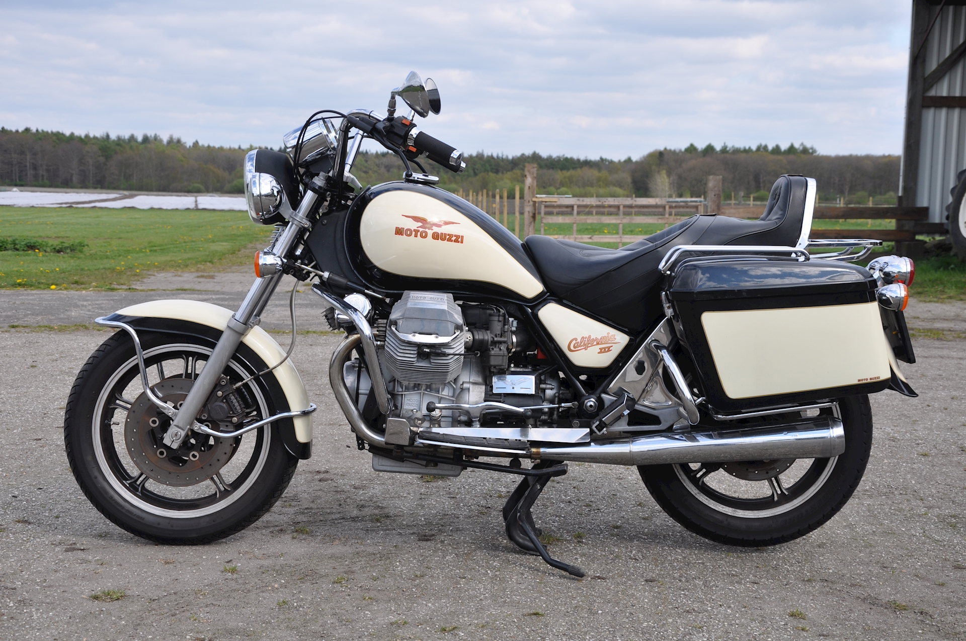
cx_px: 483
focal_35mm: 57
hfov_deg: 35.1
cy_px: 320
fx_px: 1528
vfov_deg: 23.7
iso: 200
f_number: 9
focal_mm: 38
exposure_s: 1/320
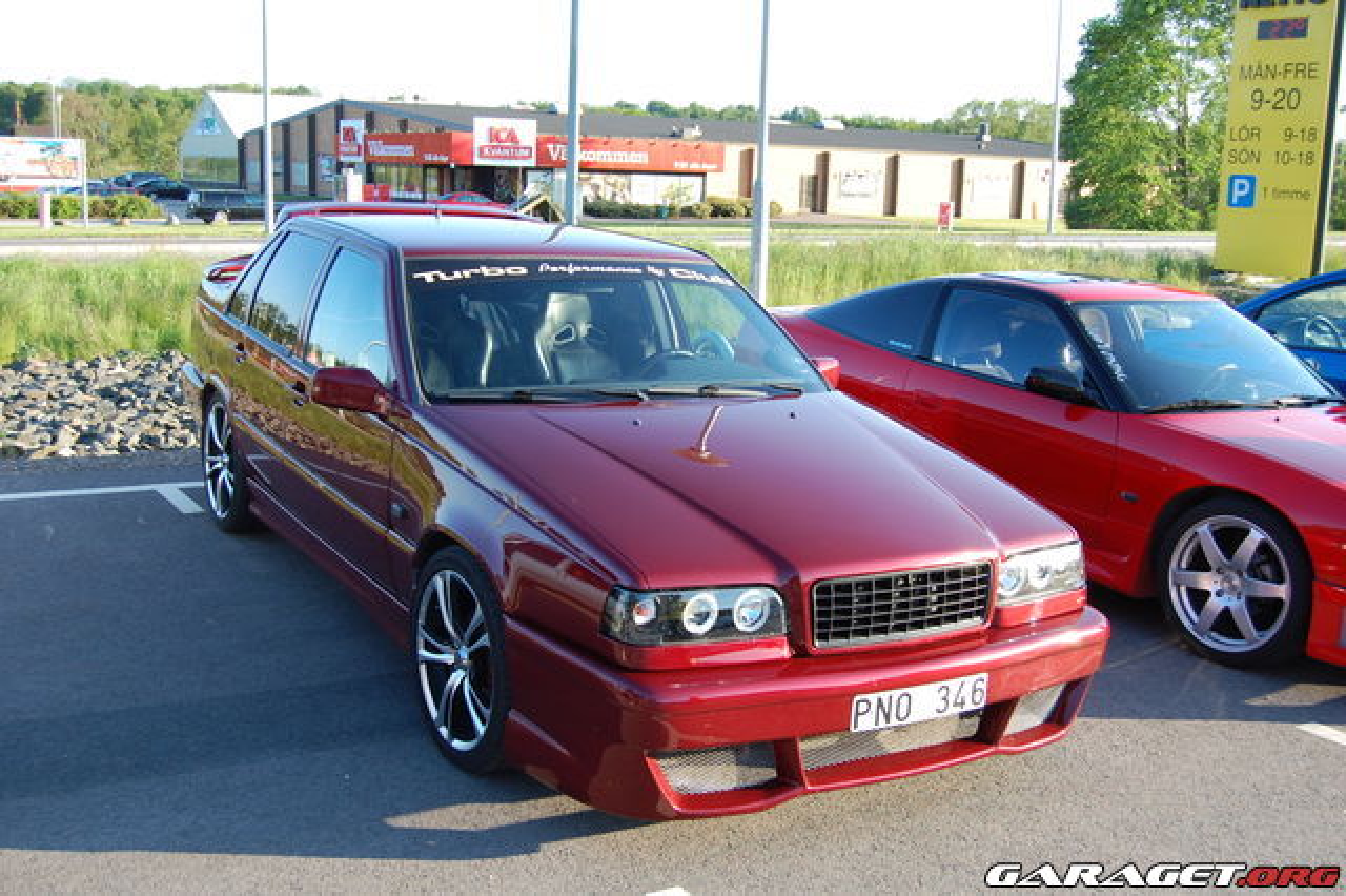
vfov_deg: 34.2
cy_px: 448
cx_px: 673
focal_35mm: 39
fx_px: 1457
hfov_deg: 49.6
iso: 200
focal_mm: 26
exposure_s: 1/125
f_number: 5.6
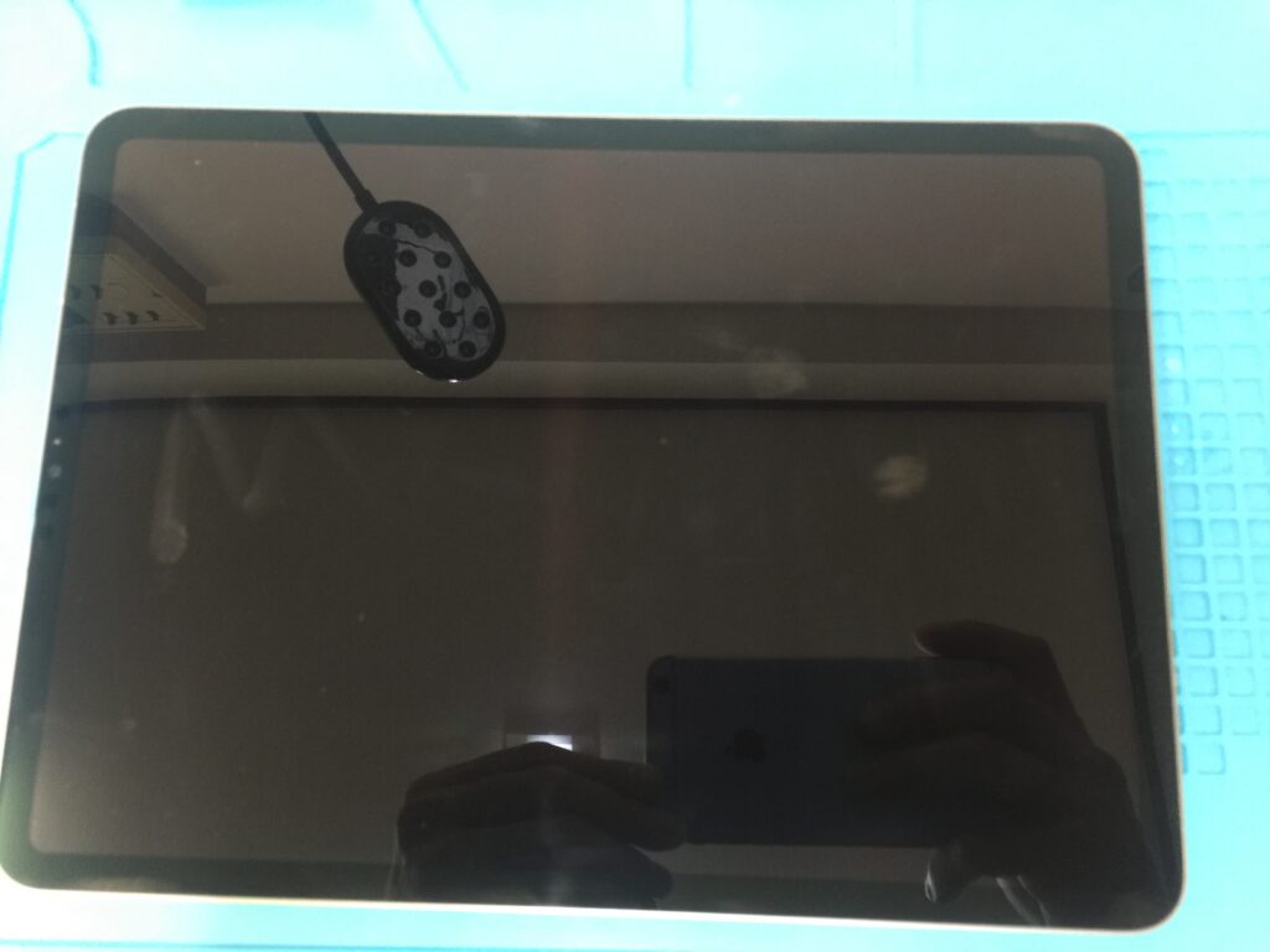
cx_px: 635
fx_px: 1064
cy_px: 476
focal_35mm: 29
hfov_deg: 61.7
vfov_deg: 48.2
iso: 64
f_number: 2.2
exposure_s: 1/4
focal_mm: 4.15
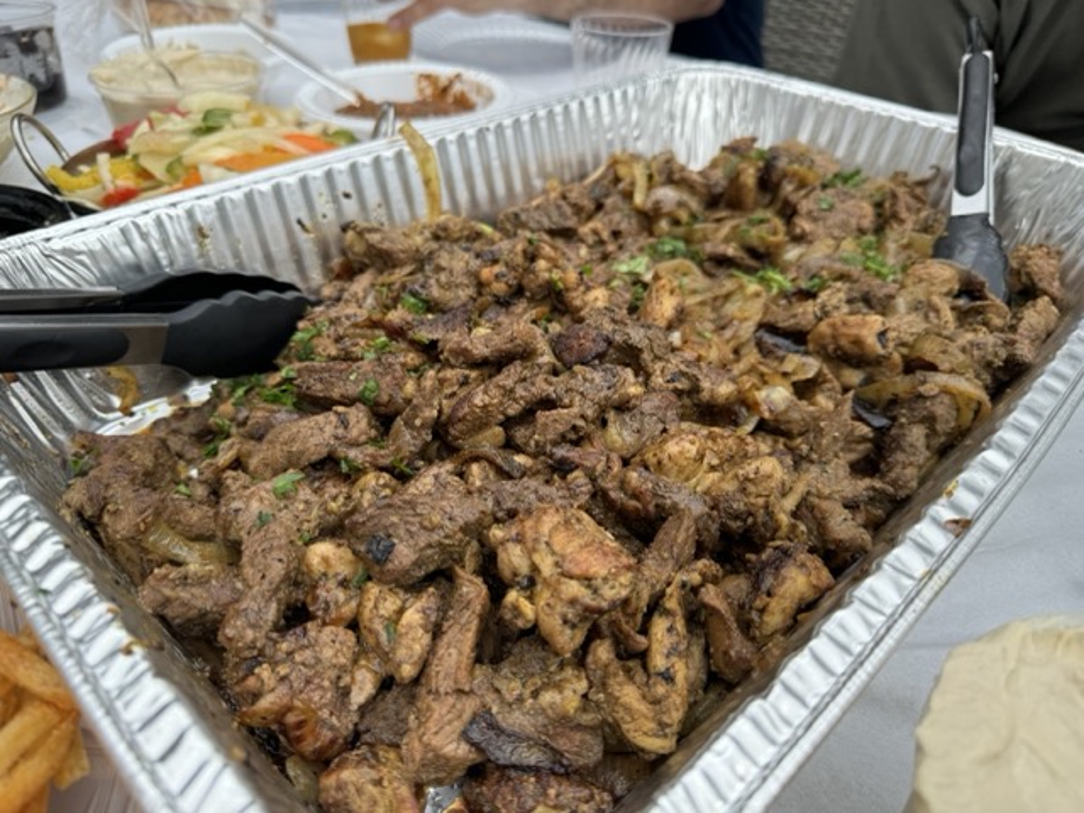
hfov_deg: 71.6
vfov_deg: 56.8
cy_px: 406
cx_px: 542
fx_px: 752
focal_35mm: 24
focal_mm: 6.76
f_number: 1.78
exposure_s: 1/1456
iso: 80
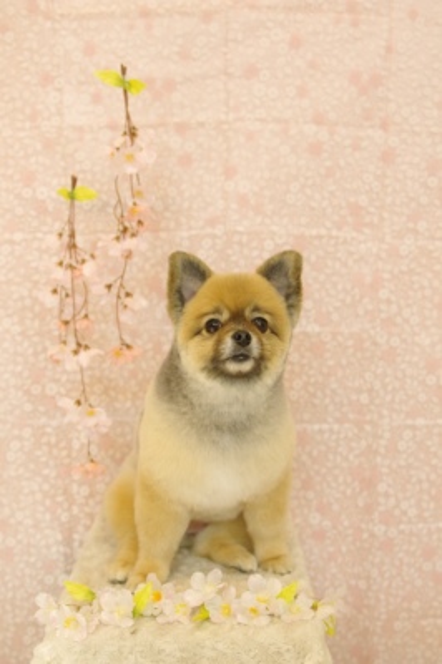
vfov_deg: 46.4
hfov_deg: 31.8
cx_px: 221
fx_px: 775
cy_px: 332
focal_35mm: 42
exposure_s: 1/100
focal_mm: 28
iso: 1250
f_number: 3.2
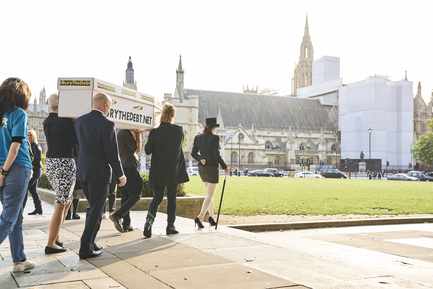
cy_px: 144
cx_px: 216
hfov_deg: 47.4
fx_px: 493
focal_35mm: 41
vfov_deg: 32.6
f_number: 4
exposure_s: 1/320
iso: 200
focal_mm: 41
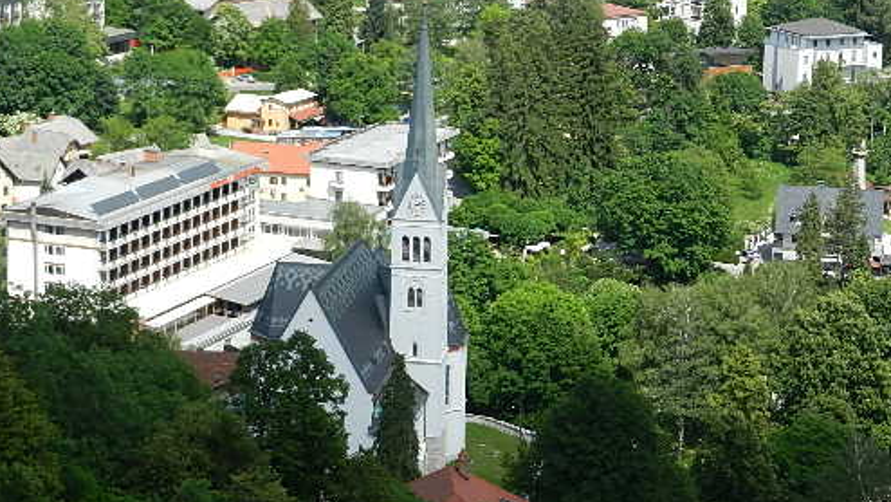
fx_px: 2599
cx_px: 528
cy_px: 105
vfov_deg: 11.0
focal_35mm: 110
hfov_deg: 19.4
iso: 160
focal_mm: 14.1
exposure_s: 1/800
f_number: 4.8
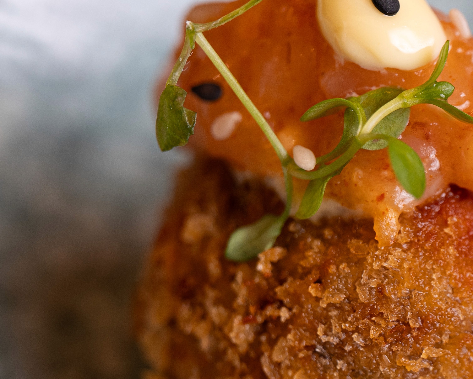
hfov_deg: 11.1
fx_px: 2422
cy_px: 264
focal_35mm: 173
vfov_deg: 8.9
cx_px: 369
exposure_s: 1/100
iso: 500
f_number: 4
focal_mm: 70
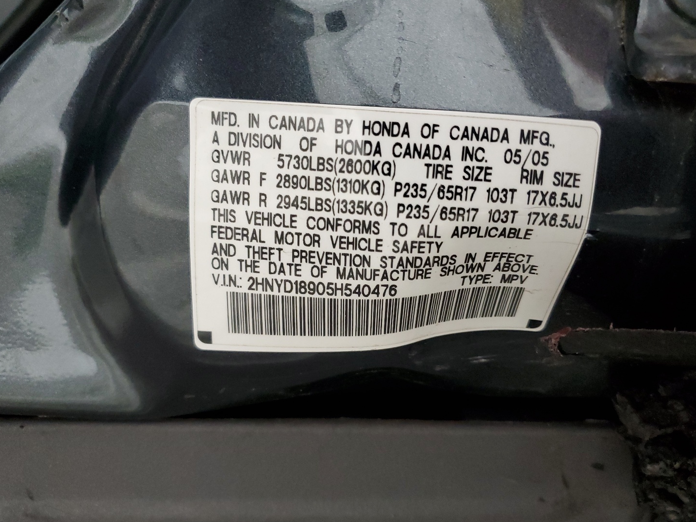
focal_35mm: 29
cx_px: 363
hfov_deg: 61.6
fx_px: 583
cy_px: 251
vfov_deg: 48.2
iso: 312
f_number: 1.5
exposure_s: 1/60.2
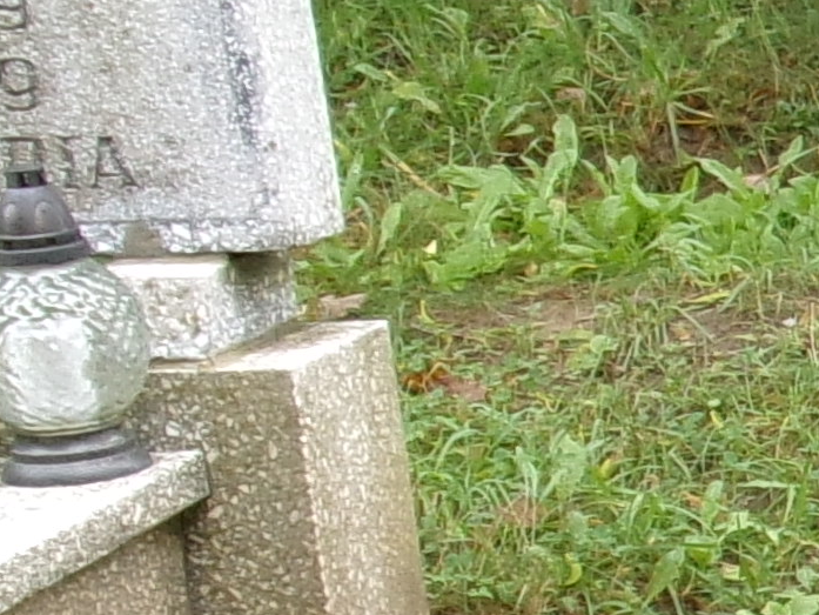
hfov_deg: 9.2
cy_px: 686
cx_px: 2215
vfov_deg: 8.0
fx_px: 4378
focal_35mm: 185
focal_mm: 5.1
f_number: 3.9
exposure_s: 1/60
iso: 100
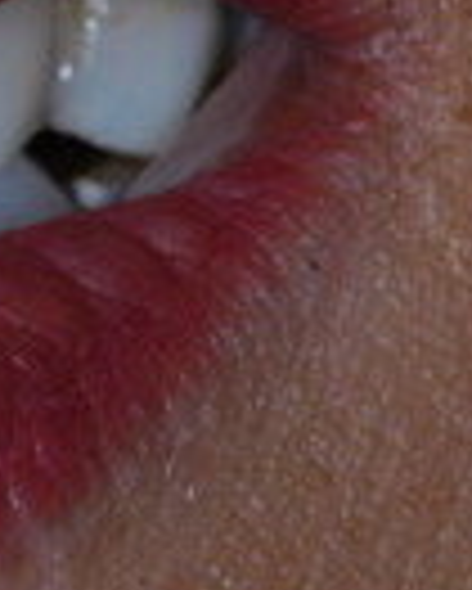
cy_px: 180
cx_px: -863
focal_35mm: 719
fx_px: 12545
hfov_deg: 2.1
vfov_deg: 2.7
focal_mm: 105
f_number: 16
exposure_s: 1/60
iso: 200
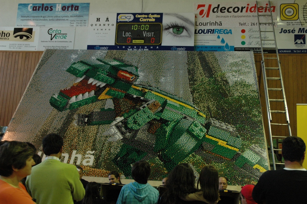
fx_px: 345
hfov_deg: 48.0
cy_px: 102
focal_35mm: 40
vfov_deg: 32.9
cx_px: 154
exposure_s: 1/20
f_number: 5.6
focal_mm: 27
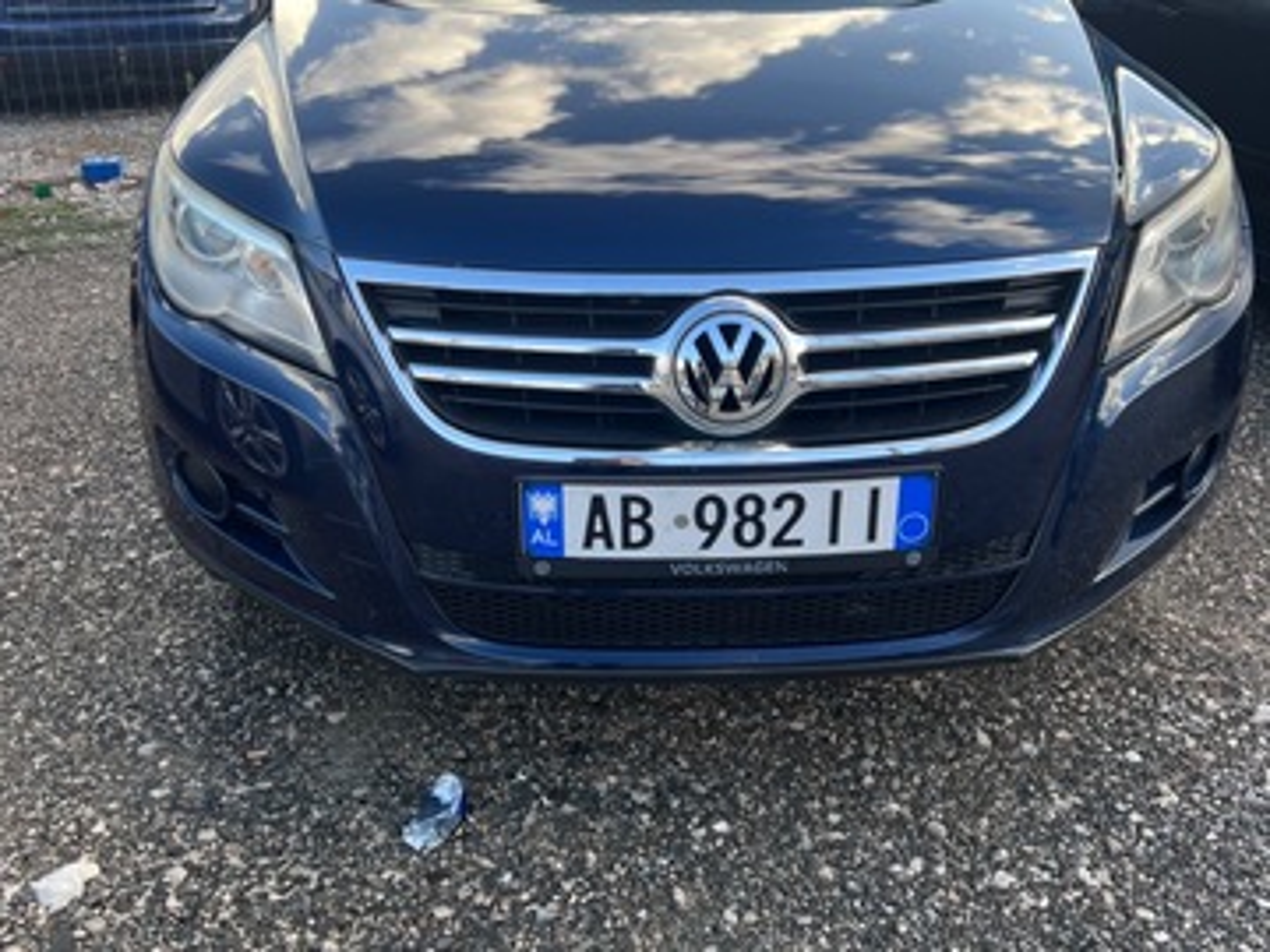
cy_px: 476
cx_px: 635
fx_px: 954
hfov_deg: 67.3
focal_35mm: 26
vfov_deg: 53.1
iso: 50
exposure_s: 1/276
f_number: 1.5
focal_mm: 5.7
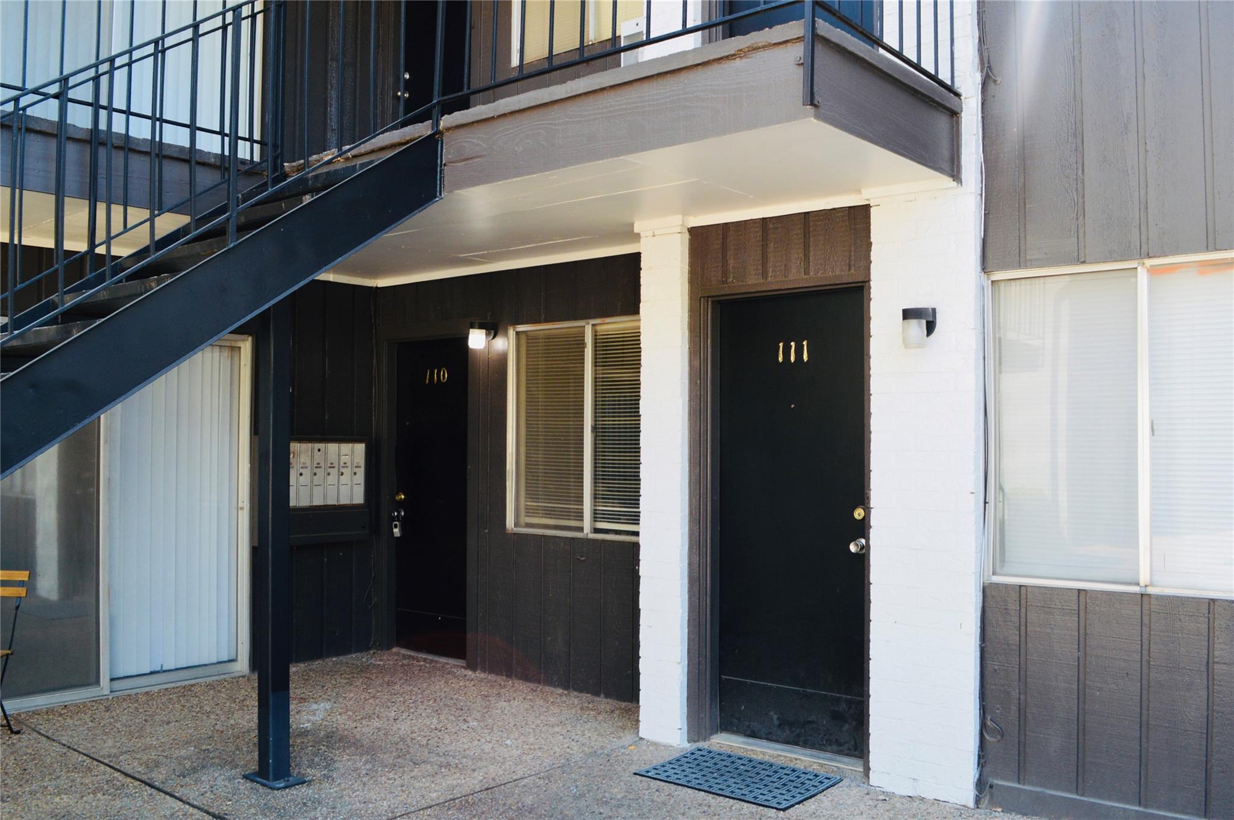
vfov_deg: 47.8
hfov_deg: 67.4
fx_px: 925
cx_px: 617
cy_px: 410
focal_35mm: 27
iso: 400
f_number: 9
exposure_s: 1/100
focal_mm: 18
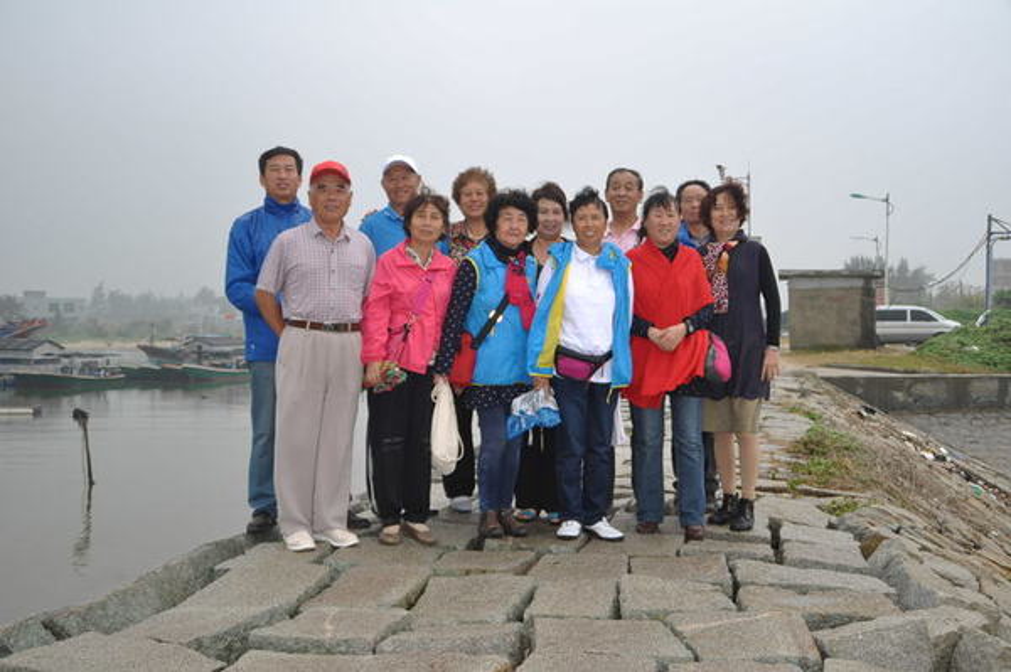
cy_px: 336
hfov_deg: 46.4
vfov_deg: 31.8
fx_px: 1179
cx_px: 506
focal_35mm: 42
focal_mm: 28
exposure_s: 1/200
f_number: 4.5
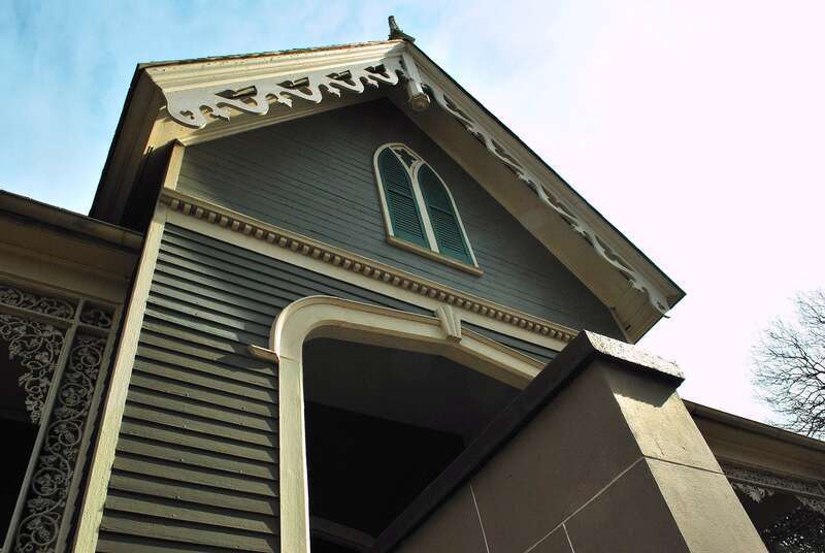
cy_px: 276
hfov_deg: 67.3
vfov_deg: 48.1
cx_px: 412
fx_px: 620
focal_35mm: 27
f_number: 13
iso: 400
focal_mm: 18
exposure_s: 1/640
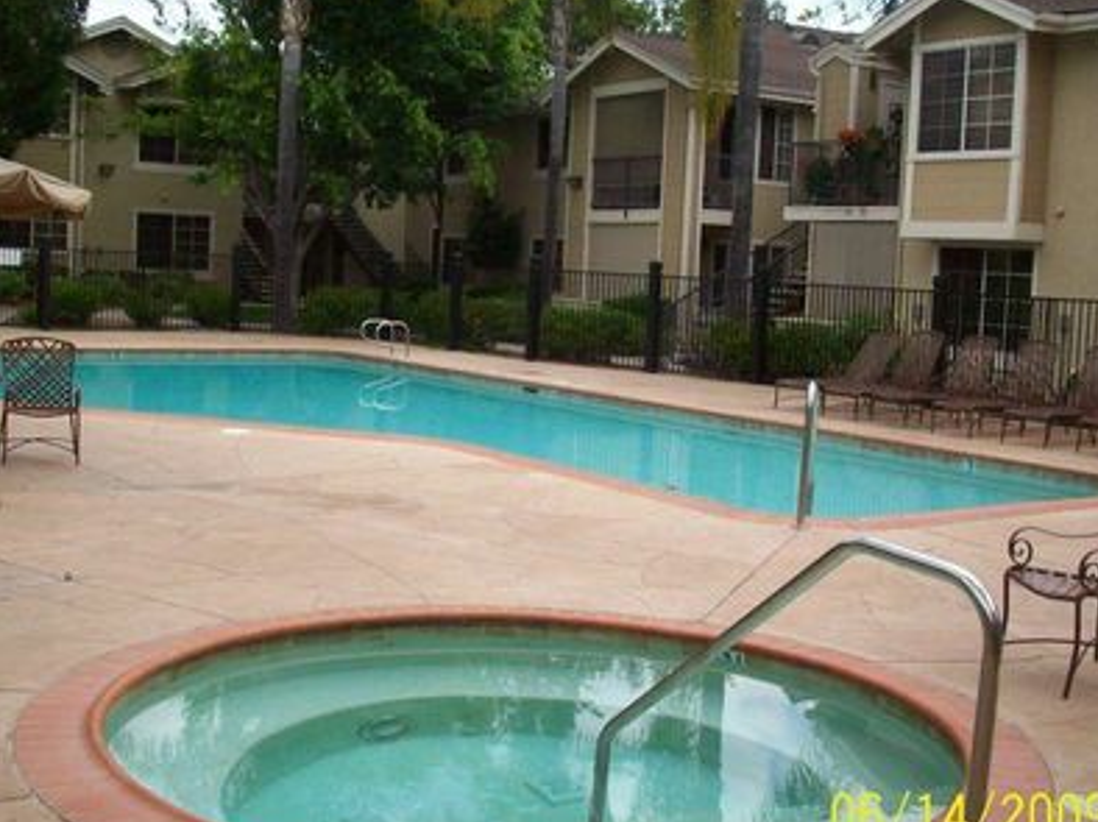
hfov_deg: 40.4
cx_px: 513
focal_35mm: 47
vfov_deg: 30.8
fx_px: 1490
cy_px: 394
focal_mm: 6.2
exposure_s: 1/445
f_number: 5.6
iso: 160
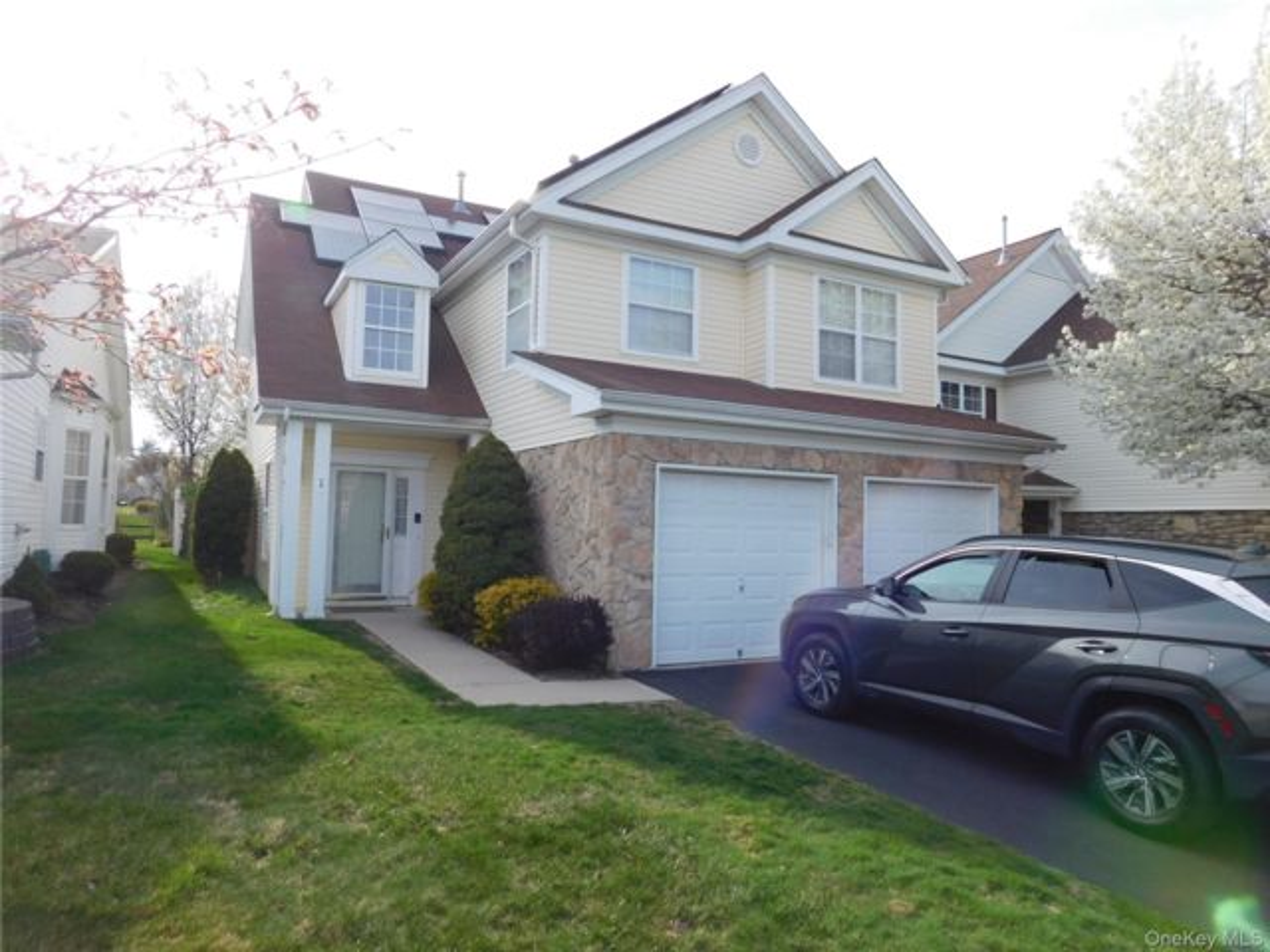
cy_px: 476
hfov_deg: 73.9
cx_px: 635
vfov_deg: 58.9
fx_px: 844
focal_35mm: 23
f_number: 3
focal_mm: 4
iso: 125
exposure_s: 1/800
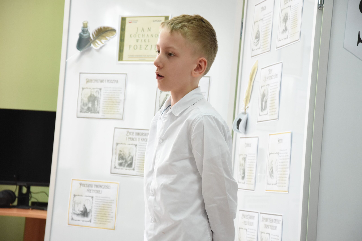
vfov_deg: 10.8
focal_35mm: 128
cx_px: 181
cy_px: 120
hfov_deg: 16.1
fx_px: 1282
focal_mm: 85
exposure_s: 1/125
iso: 2000
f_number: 6.3
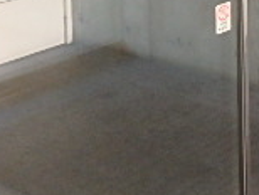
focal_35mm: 87
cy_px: -173
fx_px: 652
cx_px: 462
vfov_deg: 14.6
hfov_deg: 18.0
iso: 320
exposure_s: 1/30
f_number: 3.5
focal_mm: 3.7
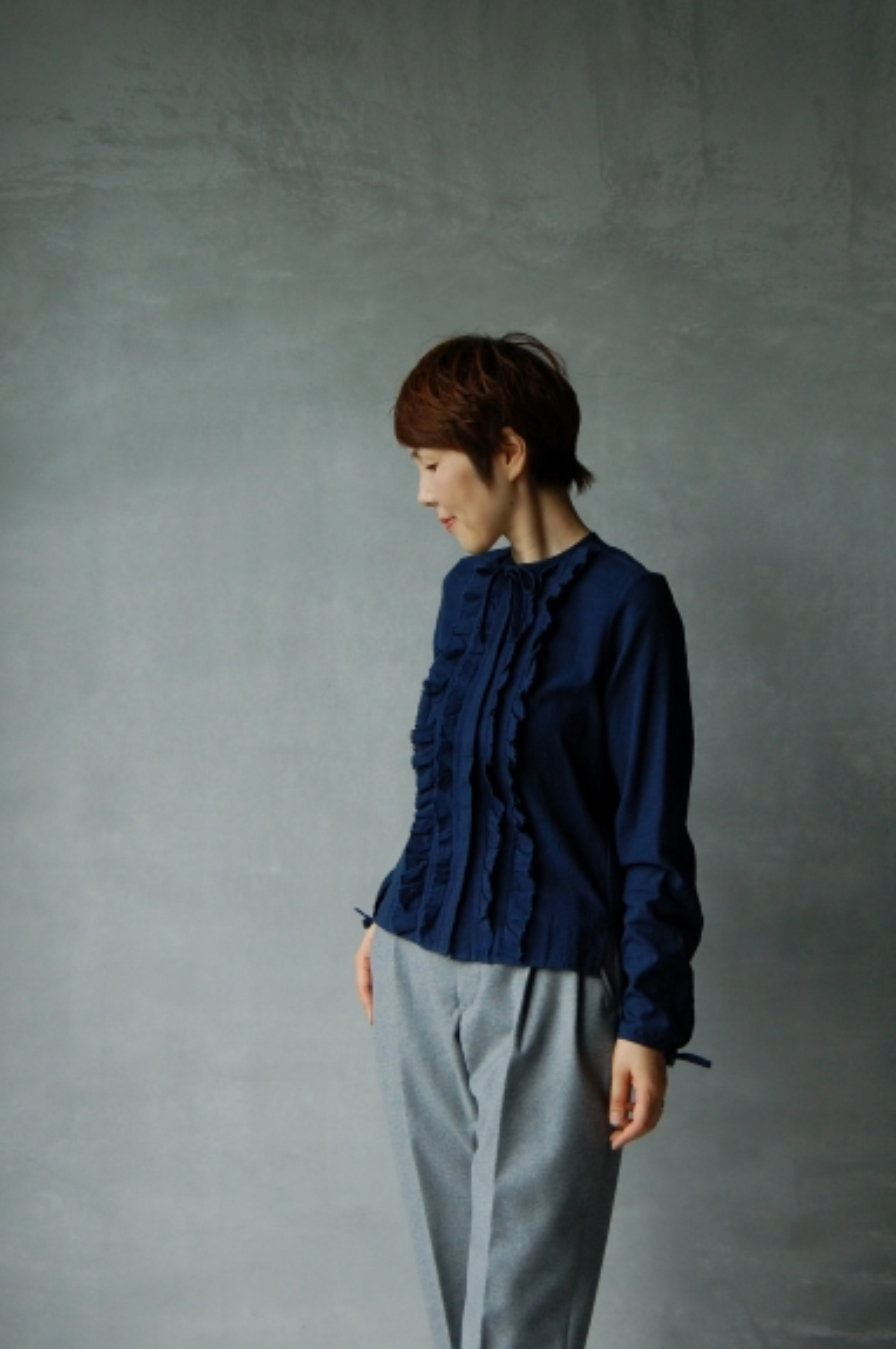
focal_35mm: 44
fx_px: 1647
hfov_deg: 30.4
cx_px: 457
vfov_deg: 44.5
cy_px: 652
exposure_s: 1/80
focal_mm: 28
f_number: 4.5
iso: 400
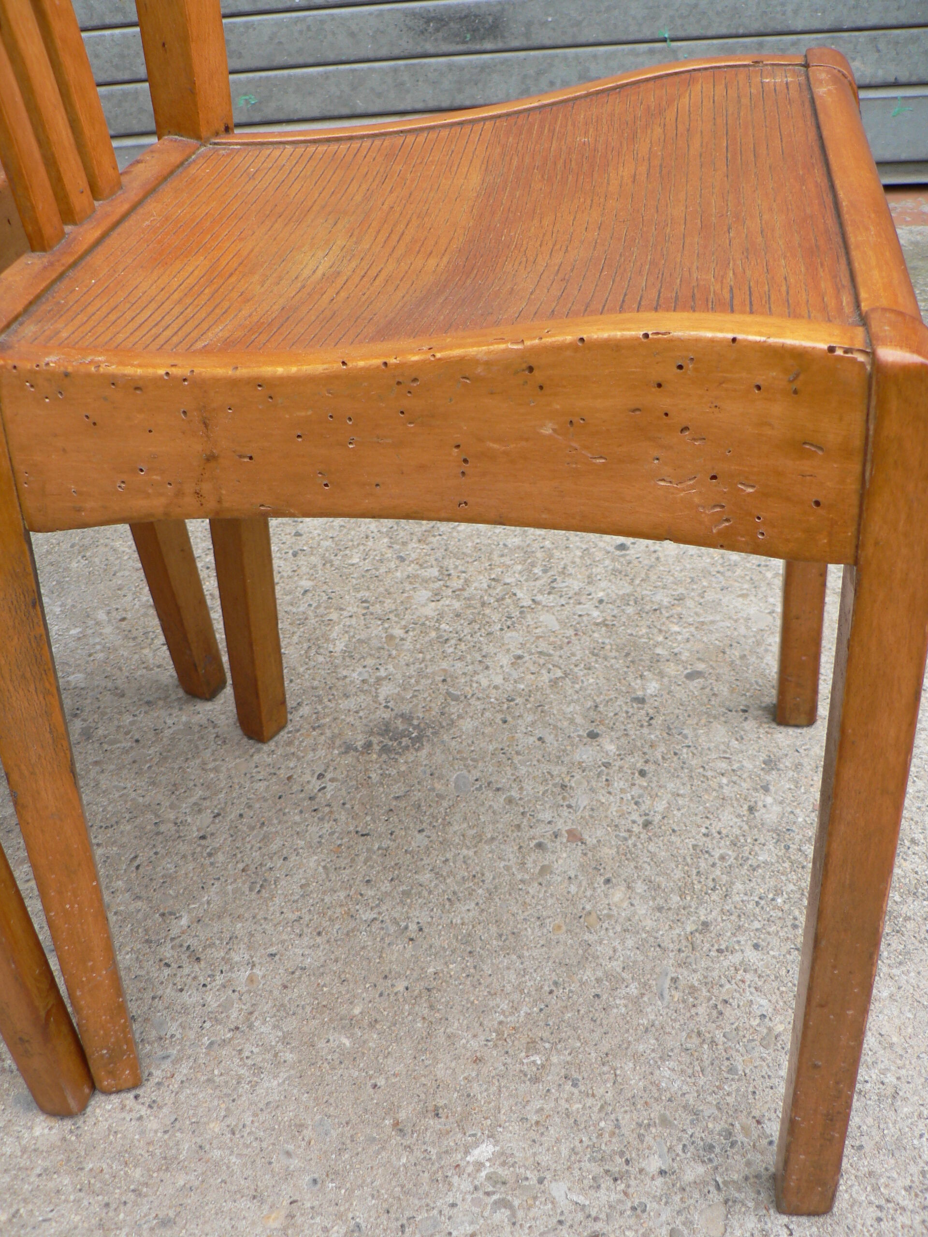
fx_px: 1287
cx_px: 464
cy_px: 618
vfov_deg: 51.4
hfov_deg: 39.7
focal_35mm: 36
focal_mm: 6
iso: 80
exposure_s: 1/125
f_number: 2.8
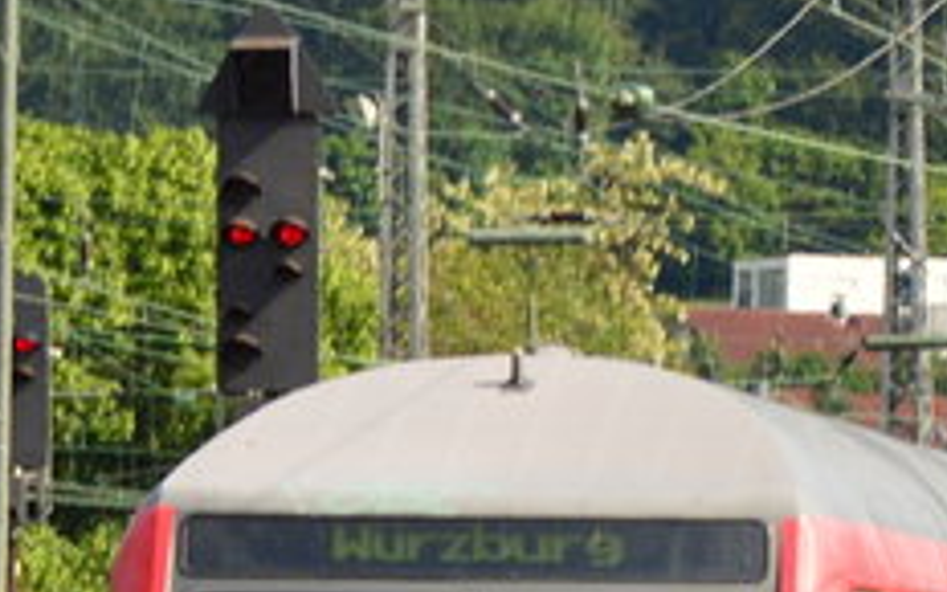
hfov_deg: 2.5
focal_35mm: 830
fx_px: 21412
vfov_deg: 1.6
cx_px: 114
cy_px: 704
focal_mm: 105
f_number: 5.6
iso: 100
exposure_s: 1/320
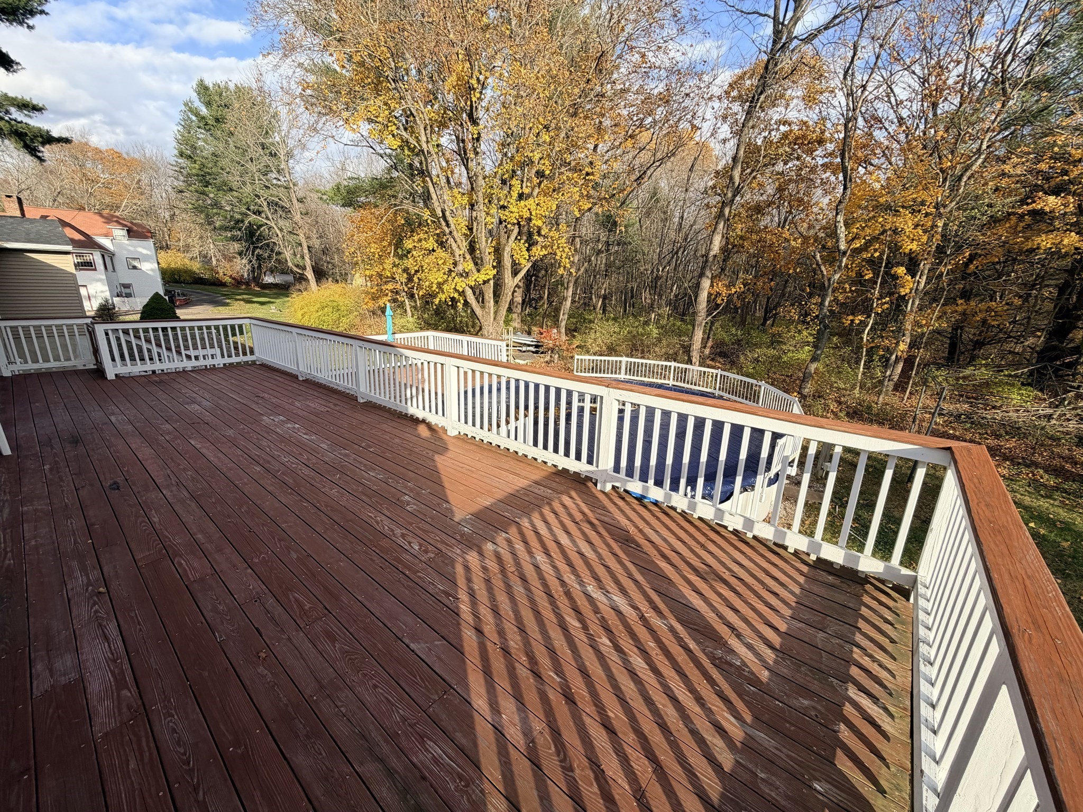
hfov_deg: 102.1
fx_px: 438
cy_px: 406
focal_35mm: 14
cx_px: 542
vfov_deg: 85.7
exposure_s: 1/631
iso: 40
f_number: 2.2
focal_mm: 2.22
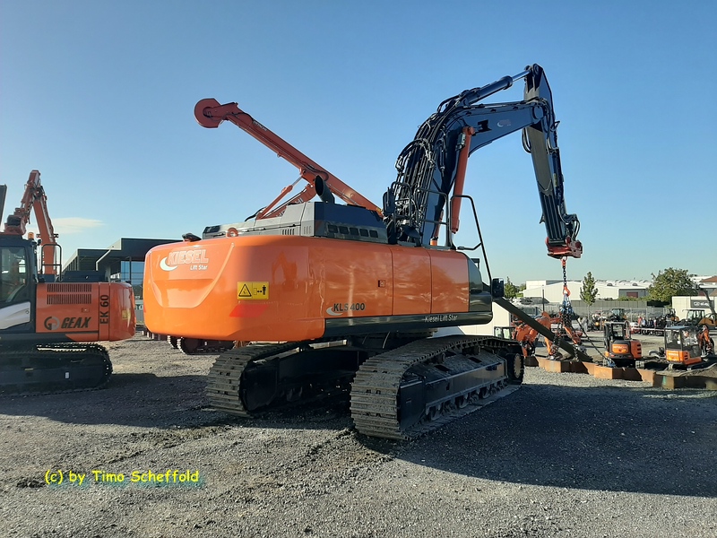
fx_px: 539
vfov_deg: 53.1
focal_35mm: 26
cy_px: 269
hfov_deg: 67.3
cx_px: 358
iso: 40
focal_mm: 3.93
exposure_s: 1/1912
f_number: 1.7
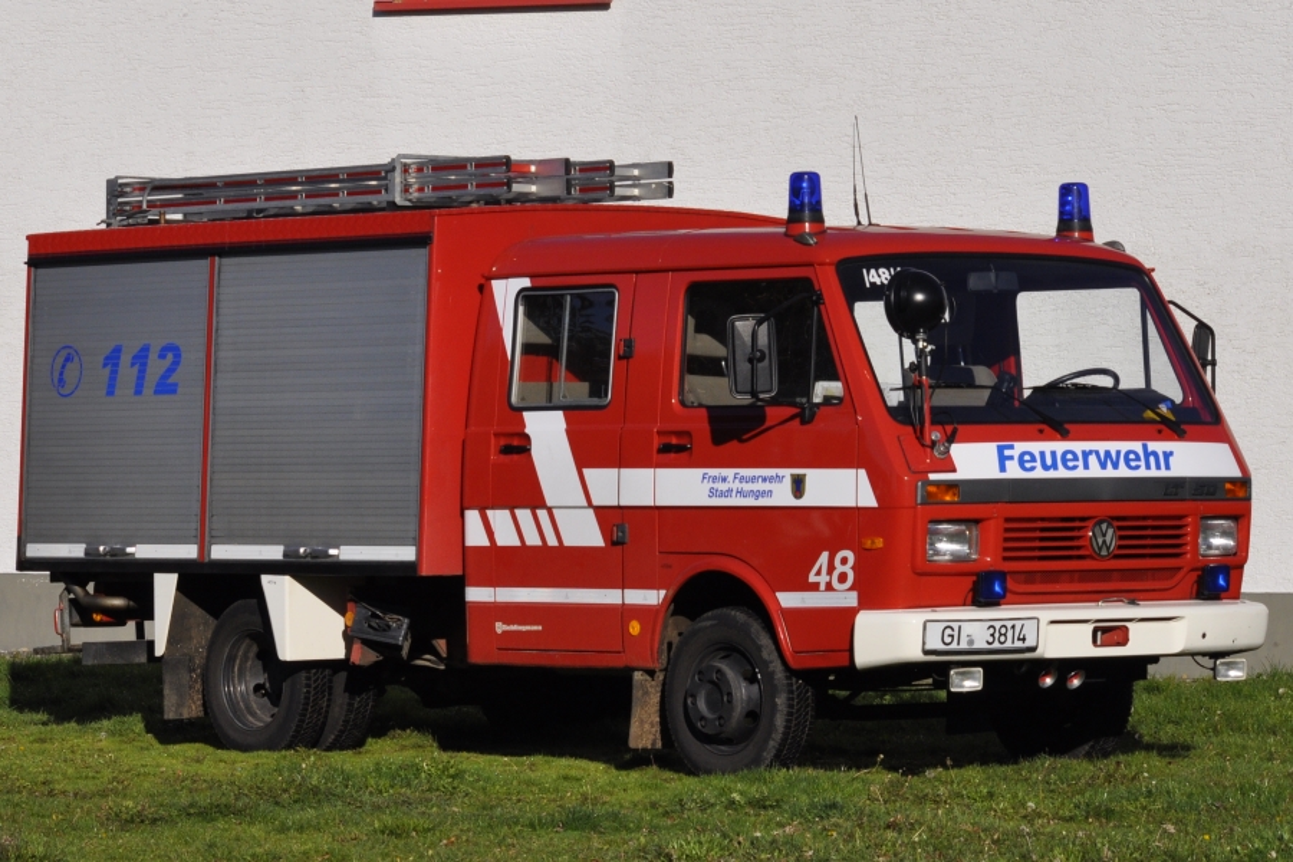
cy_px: 431
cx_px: 646
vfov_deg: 13.0
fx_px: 3771
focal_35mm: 105
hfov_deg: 19.5
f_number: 10
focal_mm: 70
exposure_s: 1/1600
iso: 500
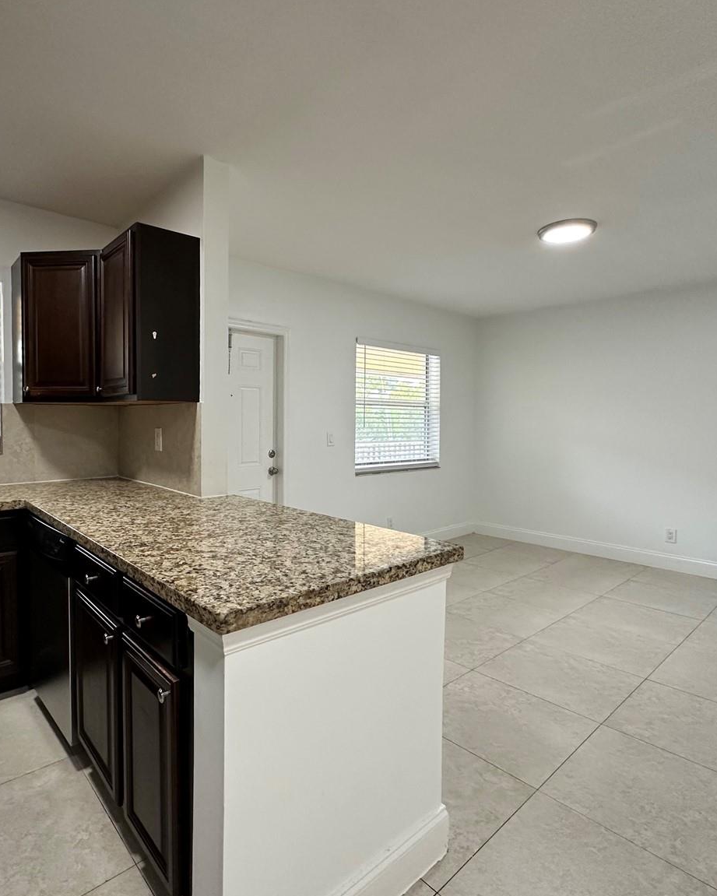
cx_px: 291
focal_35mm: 19
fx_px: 504
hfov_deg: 70.2
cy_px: 434
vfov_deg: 83.3
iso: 250
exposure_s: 1/120
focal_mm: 2.22
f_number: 2.2
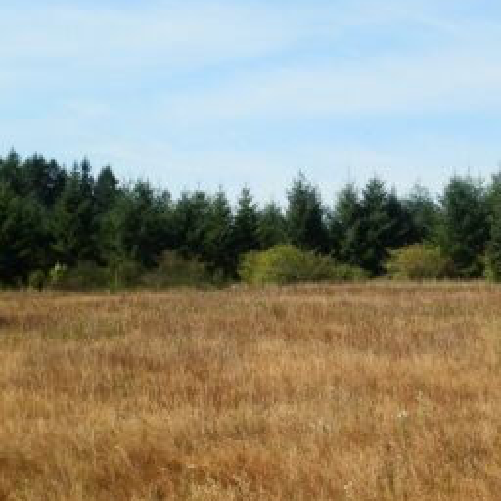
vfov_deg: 26.5
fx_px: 1064
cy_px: 256
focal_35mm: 65
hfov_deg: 26.2
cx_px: 376
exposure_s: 1/80
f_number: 10.6
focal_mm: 8.51
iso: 64
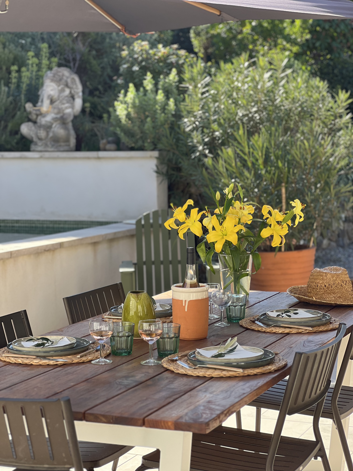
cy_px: 236
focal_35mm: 77
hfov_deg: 19.1
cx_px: 176
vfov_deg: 25.3
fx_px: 1047
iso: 25
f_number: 2.8
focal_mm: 9
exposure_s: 1/160
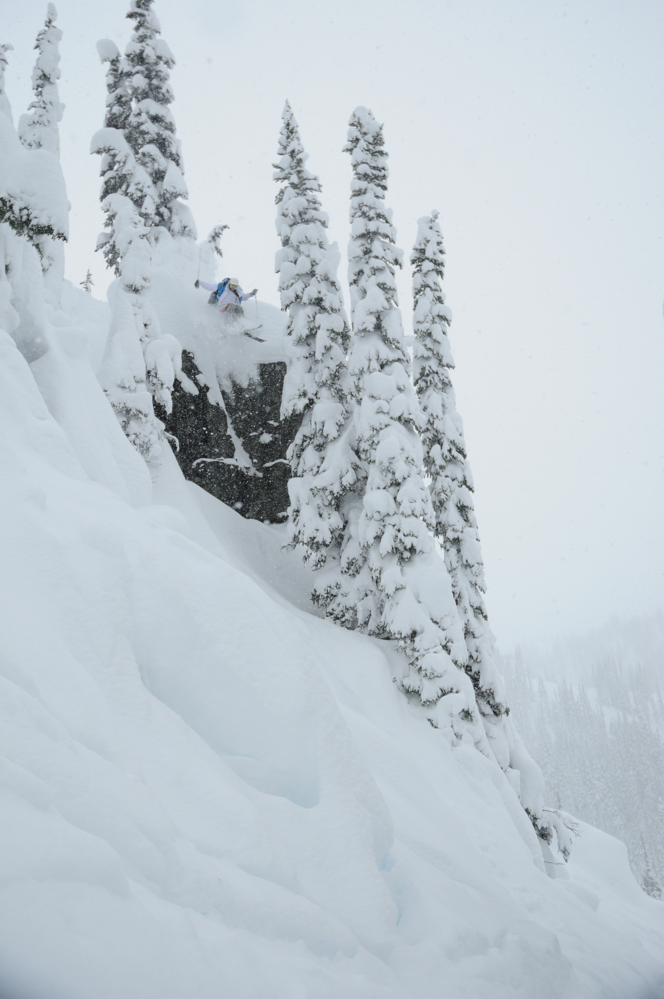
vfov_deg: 53.2
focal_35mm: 36
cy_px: 500
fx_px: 999
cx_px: 332
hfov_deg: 36.8
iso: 400
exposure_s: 1/1000
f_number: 4.5
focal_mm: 24
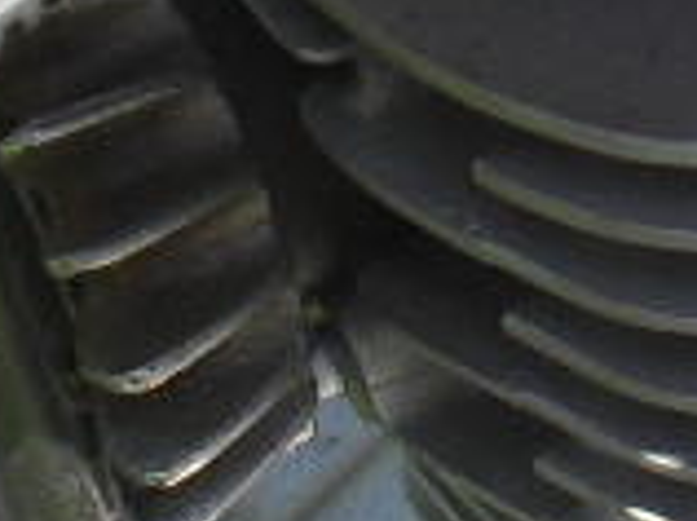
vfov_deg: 6.4
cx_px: 922
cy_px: -340
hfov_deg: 8.6
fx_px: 4564
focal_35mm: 227
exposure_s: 1/350
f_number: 3.2
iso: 100
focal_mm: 6.3
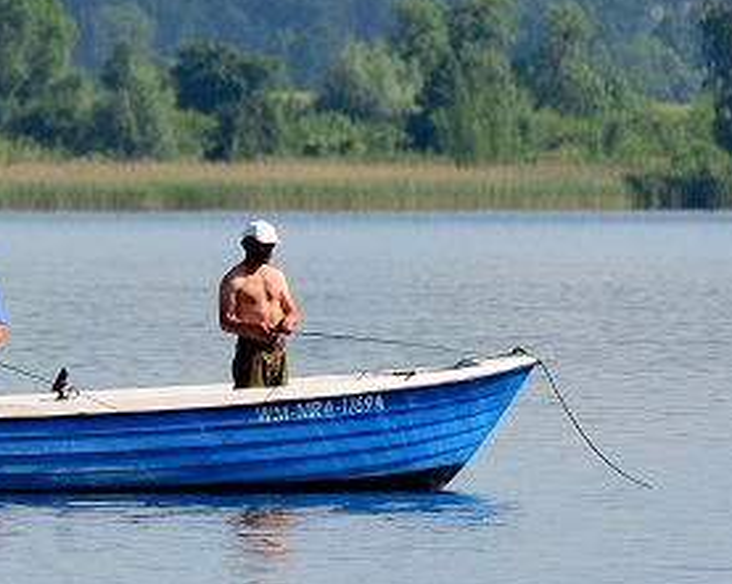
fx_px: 24152
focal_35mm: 1116
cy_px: 136
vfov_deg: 1.4
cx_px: 189
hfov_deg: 1.7
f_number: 5.3
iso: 400
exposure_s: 1/2000
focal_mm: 220
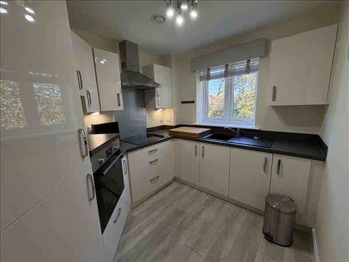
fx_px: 141
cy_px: 131
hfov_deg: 102.1
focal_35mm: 14
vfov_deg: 85.7
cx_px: 174
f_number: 2.2
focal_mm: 2.22
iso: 100
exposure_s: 1/110
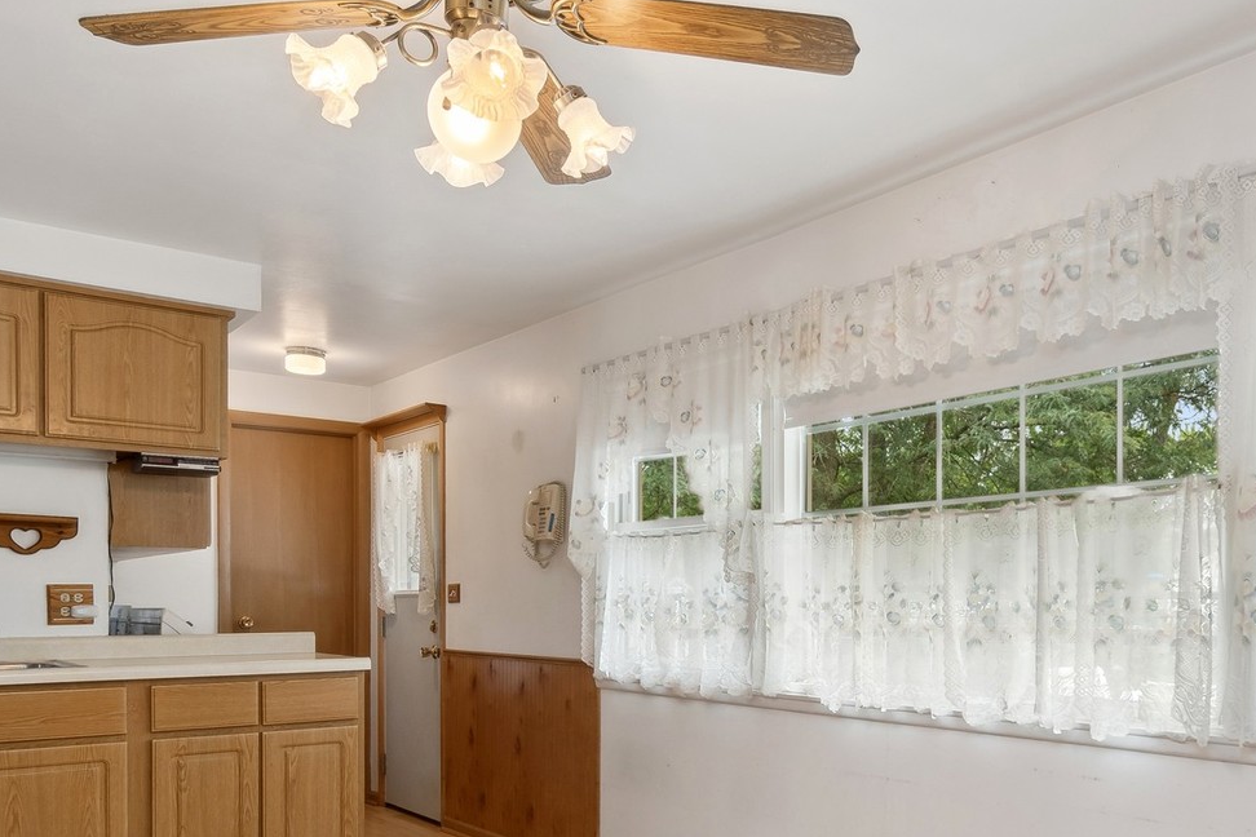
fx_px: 1047
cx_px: 875
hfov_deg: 59.9
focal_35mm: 30
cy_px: 628
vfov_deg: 42.3
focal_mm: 12
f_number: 8
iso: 320
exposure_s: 1/20
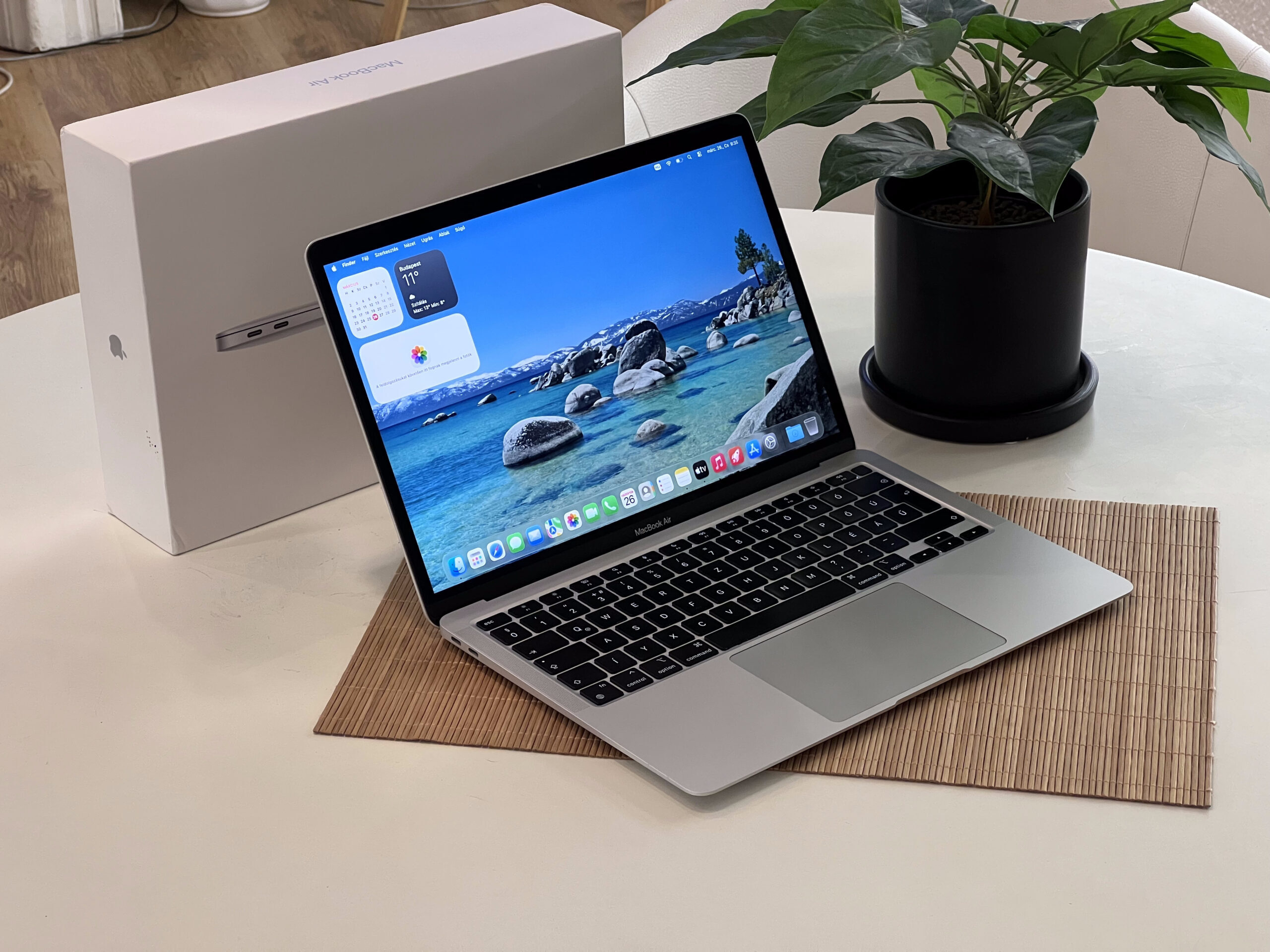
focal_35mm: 77
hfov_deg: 25.3
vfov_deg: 19.1
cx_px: 635
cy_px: 476
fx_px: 2825
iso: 200
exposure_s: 1/50
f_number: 2.8
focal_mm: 9
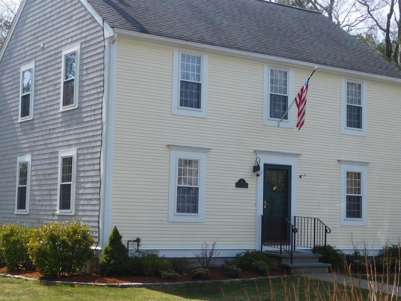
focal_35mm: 64
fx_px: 741
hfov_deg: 30.1
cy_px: 159
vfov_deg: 22.9
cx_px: 152
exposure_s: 1/800
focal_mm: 7.1
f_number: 3.6
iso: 125
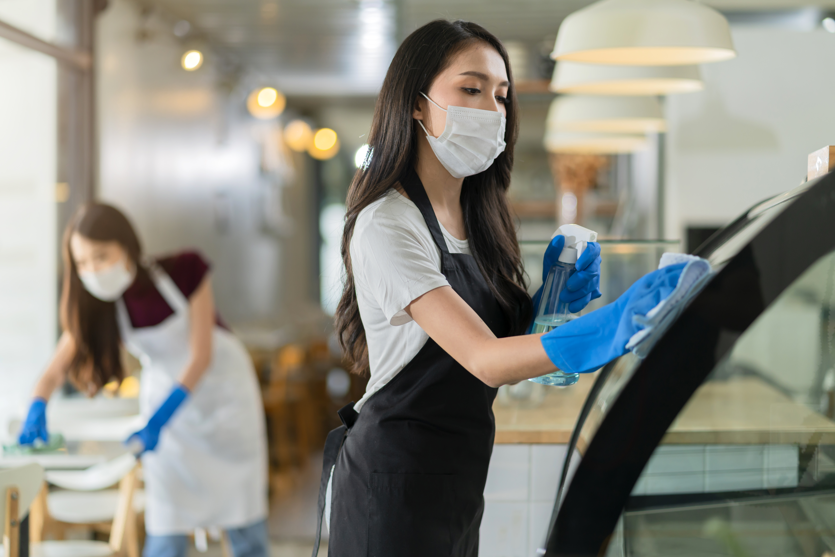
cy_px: 281
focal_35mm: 86
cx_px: 420
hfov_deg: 23.6
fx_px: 1995
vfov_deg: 15.9
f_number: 1.8
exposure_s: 1/400
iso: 250
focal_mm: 85
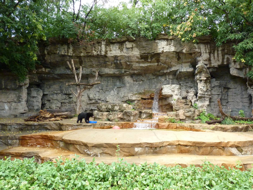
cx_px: 126
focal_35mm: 29
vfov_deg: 48.2
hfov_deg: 61.7
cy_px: 95
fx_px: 212
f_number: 3.4
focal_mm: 4.7
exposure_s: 1/400
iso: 400
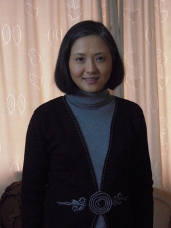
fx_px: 388
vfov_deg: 32.7
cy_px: 114
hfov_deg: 24.8
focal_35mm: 59
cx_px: 86
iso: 800
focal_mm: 10.5
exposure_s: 1/15
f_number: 3.9
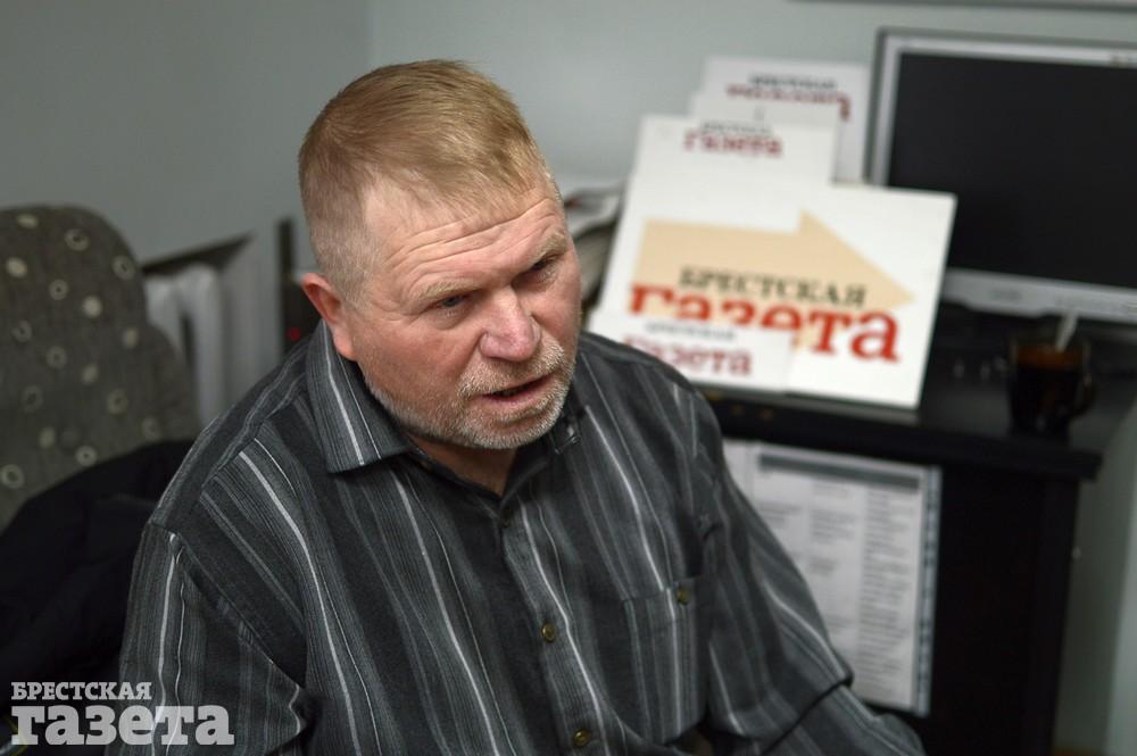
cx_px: 568
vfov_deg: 25.7
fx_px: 1657
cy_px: 378
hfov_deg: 37.9
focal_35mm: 52
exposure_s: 1/80
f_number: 1.8
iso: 200
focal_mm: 35
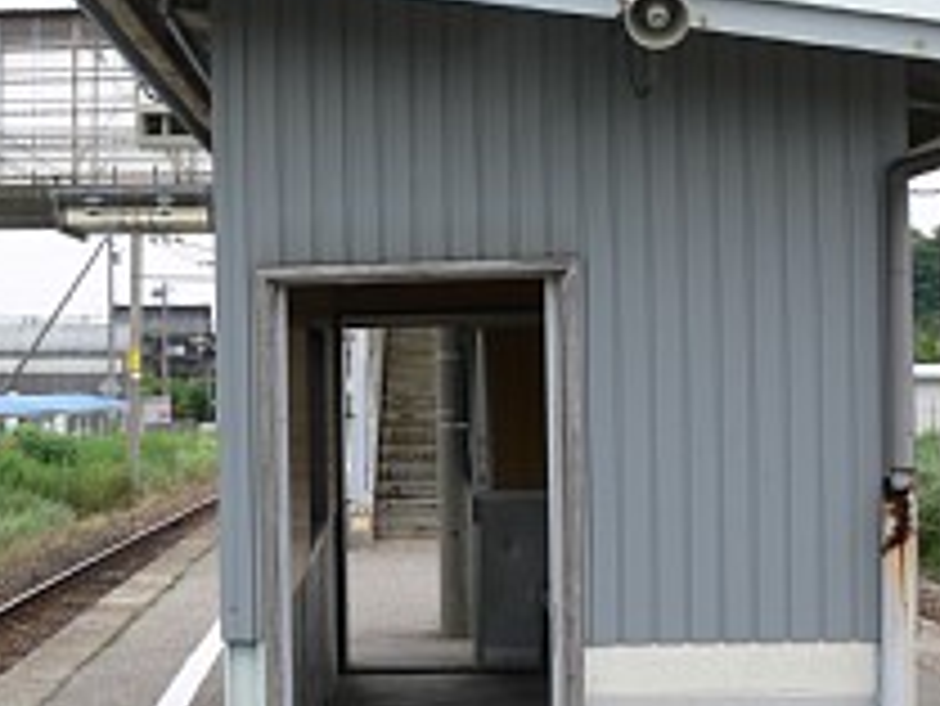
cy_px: 342
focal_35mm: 67
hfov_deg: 28.5
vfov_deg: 22.0
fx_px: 1820
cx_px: 220
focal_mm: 7.4
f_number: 5.6
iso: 80
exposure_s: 1/160
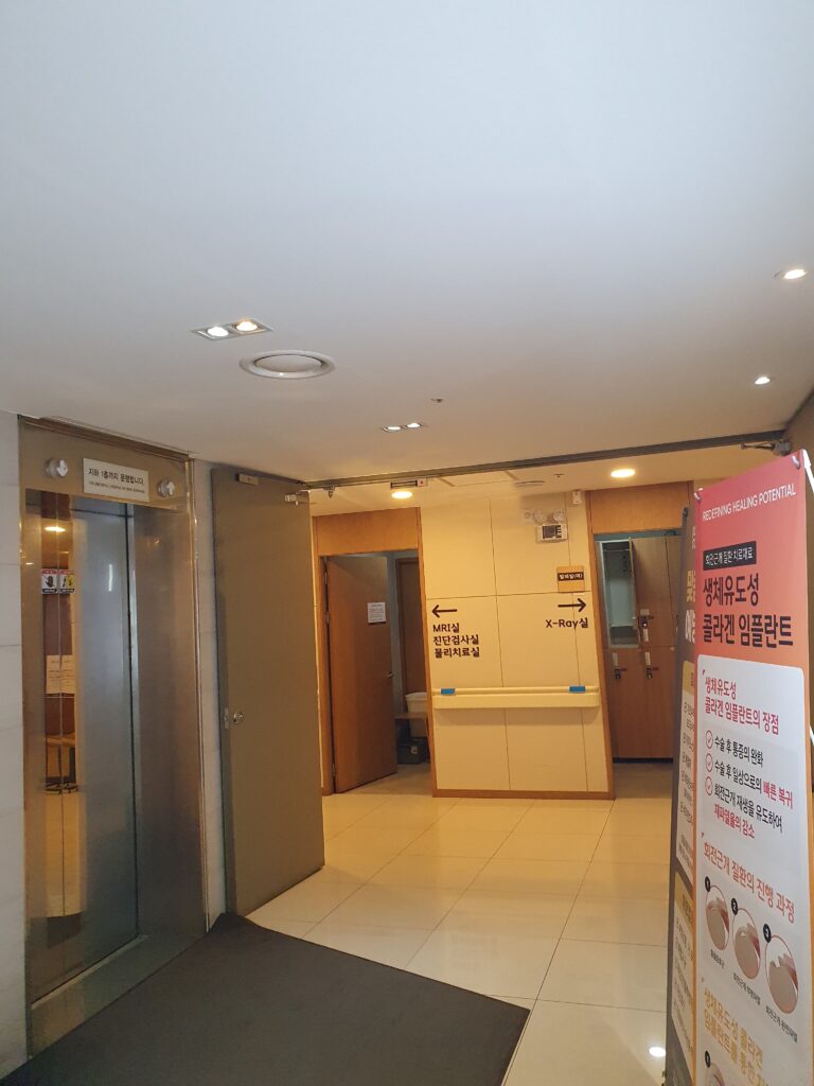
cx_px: 407
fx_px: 815
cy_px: 543
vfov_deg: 67.3
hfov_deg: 53.1
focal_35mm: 26
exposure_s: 1/120
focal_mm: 4.32
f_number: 2.4
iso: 500
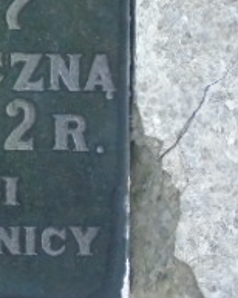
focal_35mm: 525
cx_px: -134
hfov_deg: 2.9
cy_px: -6
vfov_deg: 3.7
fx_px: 4630
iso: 640
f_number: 4.9
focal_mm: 29
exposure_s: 1/60
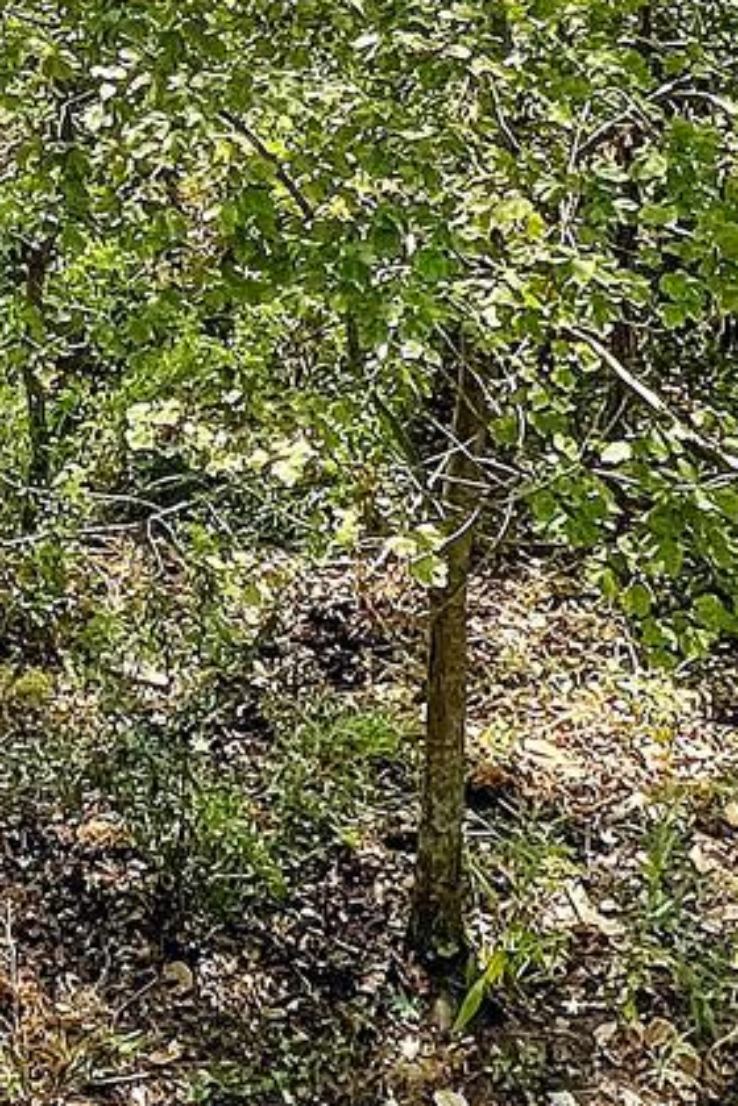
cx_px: -161
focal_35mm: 66
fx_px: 2029
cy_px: -290
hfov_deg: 19.4
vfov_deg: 26.4
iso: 32
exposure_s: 1/461
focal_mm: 1.6
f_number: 1.8
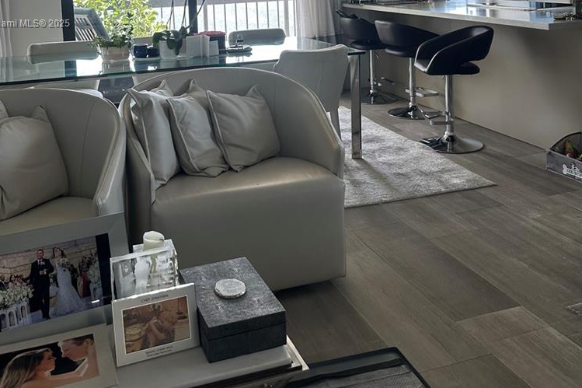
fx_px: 646
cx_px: 277
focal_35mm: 40
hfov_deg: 48.5
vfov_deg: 31.5
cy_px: 24
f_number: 1.78
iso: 80
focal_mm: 6.86
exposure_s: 1/343
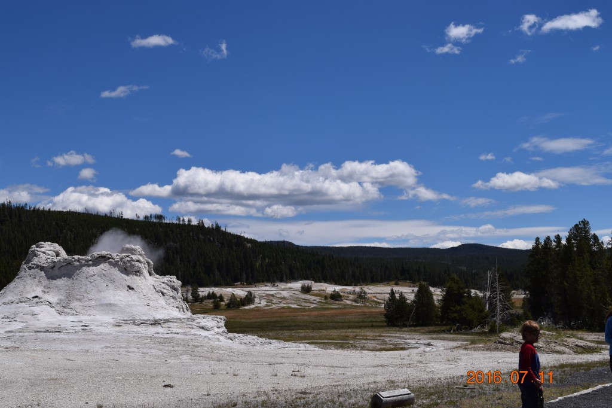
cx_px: 306
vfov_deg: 28.1
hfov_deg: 41.1
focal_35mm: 48
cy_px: 204
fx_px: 816
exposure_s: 1/640
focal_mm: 32
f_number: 13
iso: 200
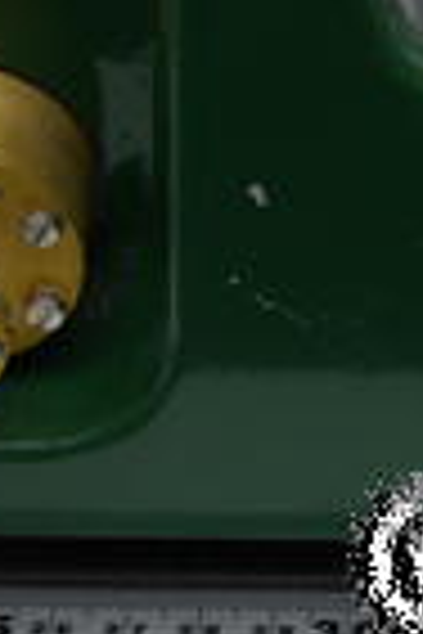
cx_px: 544
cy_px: 22
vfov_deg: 7.6
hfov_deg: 5.0
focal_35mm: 271
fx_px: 4776
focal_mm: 46
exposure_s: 1/15
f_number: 11
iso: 400
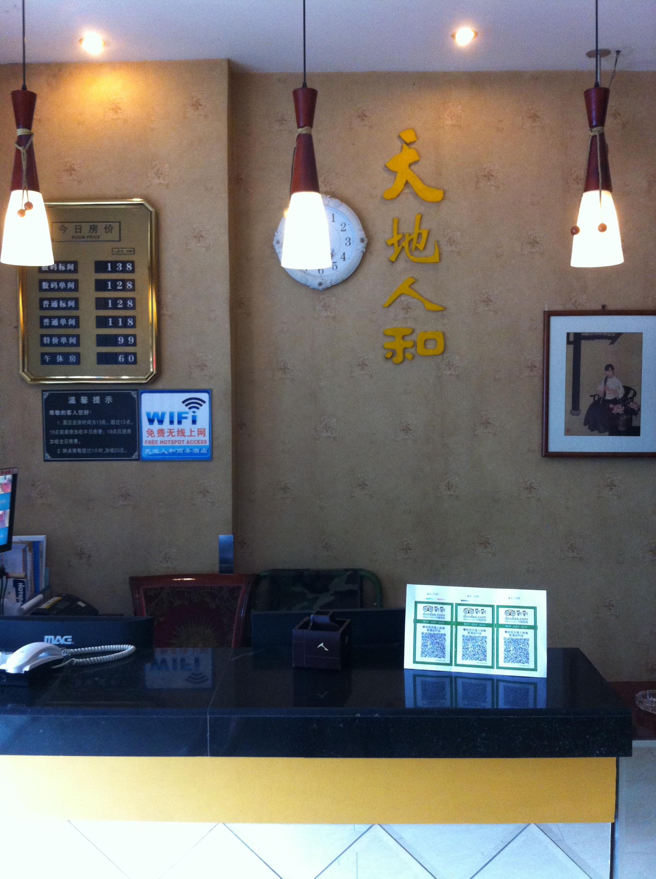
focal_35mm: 35
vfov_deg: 52.7
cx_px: 328
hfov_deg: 40.6
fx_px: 887
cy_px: 440
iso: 200
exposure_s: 1/15
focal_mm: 3.85
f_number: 2.8
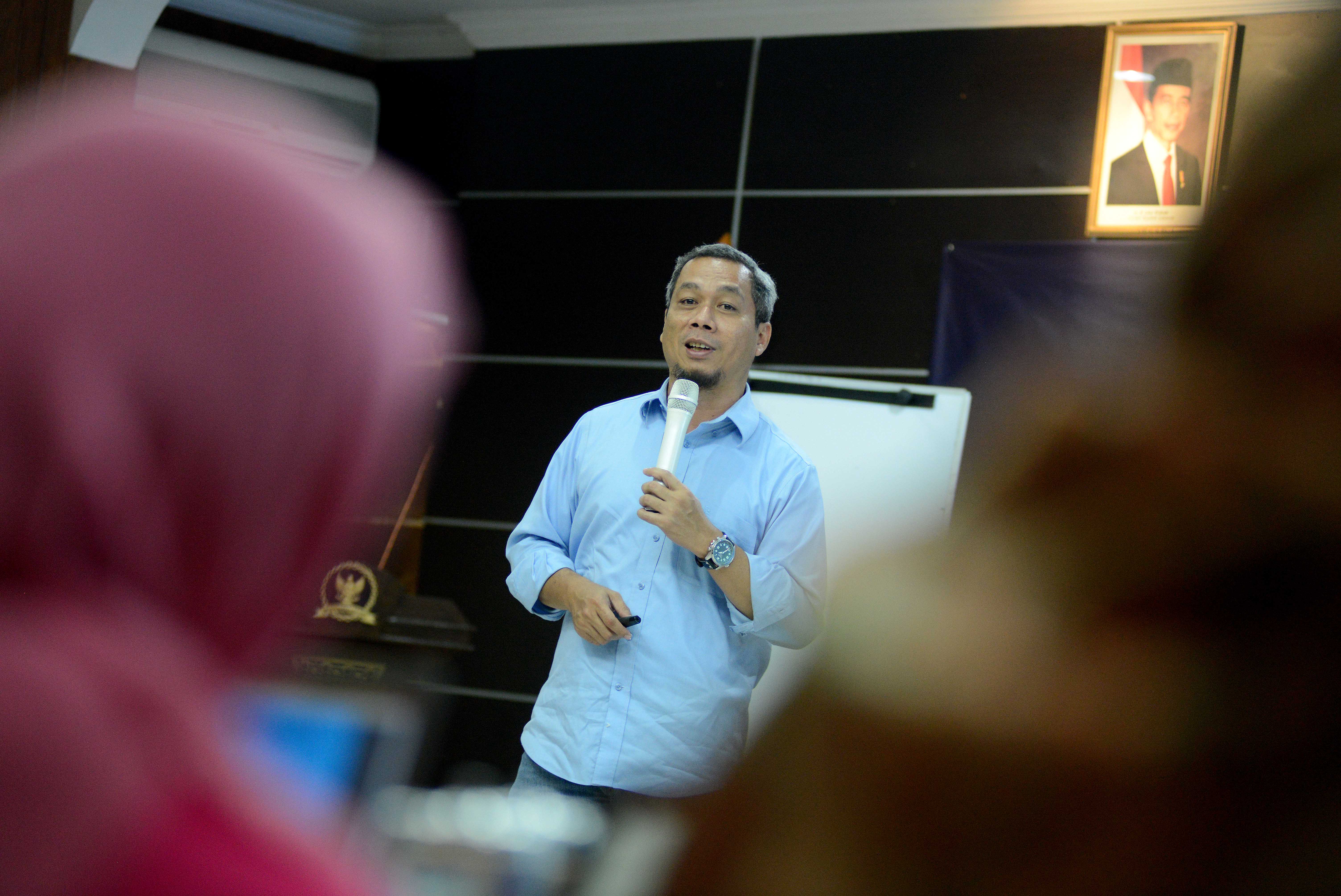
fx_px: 3913
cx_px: 670
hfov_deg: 19.4
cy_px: 448
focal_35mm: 105
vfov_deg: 13.1
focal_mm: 105
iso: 3200
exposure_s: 1/80
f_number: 2.8
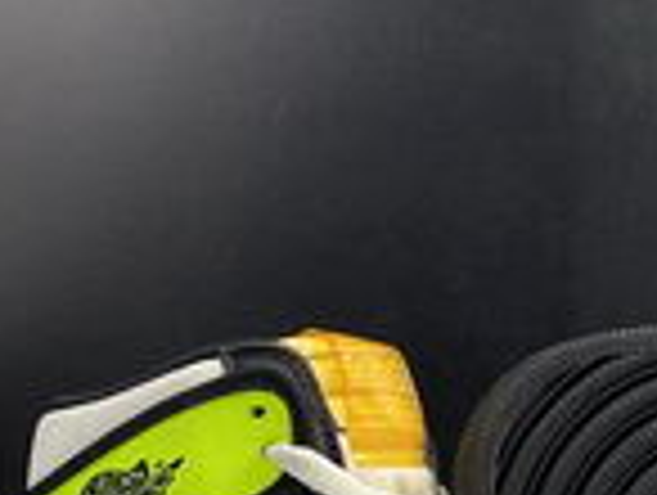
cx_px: 720
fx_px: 1692
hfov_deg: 20.9
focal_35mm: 89
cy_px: 682
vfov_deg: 15.6
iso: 64
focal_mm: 4.25
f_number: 1.8
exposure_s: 1/100
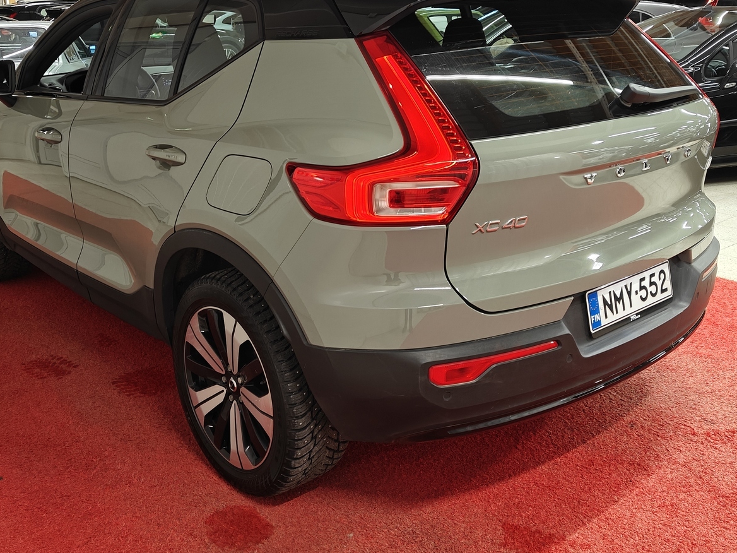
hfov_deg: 50.1
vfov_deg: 38.6
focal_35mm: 37
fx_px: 788
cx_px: 343
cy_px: 237
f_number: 1.8
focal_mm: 5.59
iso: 80
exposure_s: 1/50
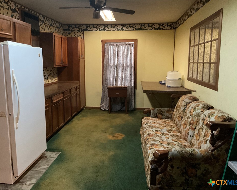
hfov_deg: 57.2
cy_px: 94
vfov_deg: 47.1
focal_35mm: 31
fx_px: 217
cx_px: 115
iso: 500
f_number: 1.8
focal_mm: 3
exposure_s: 1/30
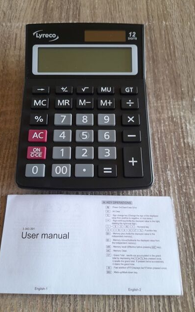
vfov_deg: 68.4
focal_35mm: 27
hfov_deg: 46.0
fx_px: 229
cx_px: 94
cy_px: 156
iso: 100
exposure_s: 1/50
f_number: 2
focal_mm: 4.6
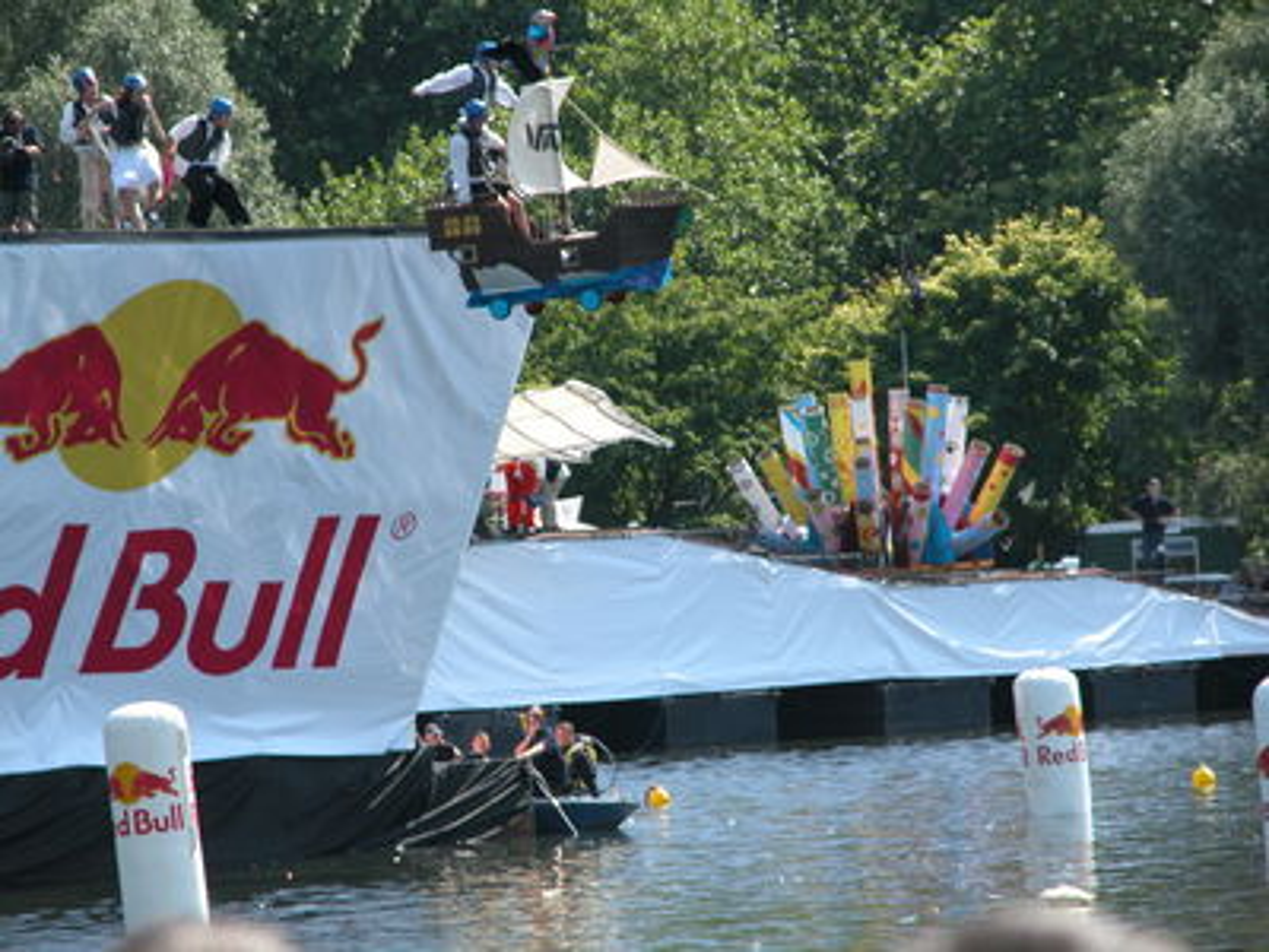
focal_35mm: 280
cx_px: 634
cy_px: 476
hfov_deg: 7.1
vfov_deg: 5.3
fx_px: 10265
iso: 100
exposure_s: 1/252
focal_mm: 71.2
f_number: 5.3
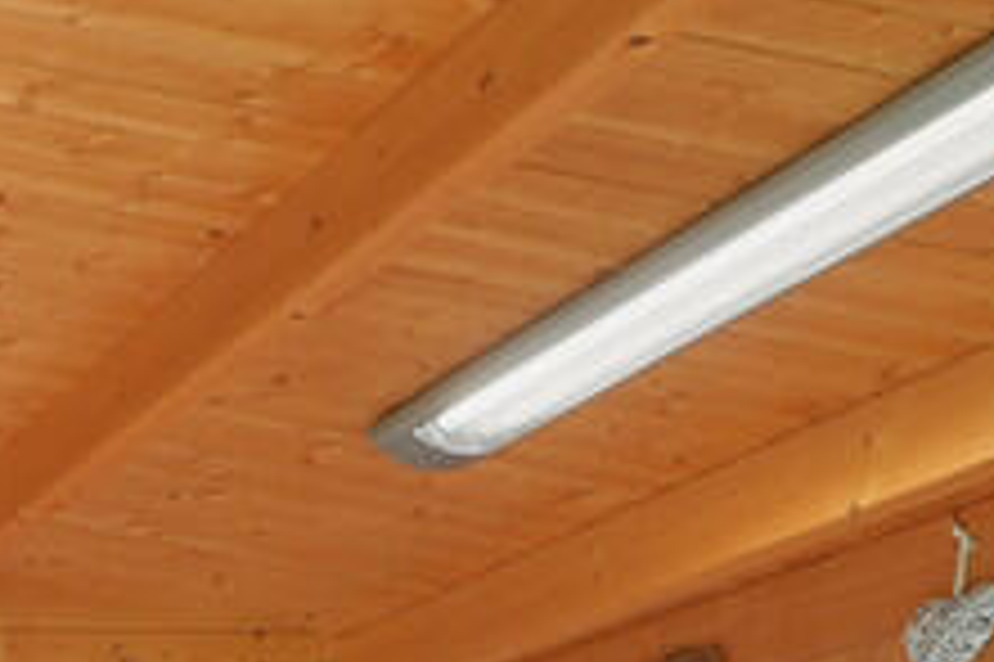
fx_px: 1793
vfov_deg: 17.3
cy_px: 1169
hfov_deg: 22.0
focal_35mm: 65
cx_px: -702
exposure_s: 1/3
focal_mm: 14
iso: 400
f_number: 8
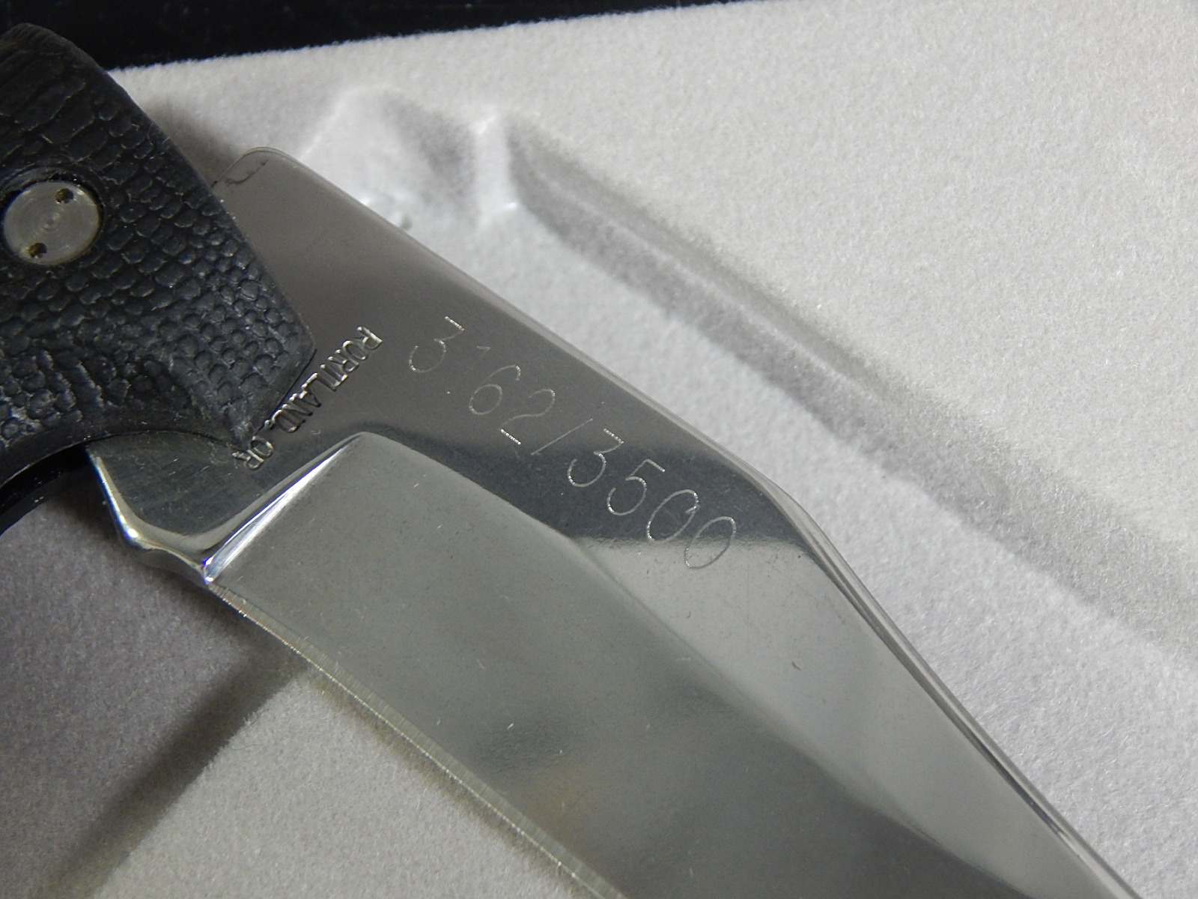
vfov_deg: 14.2
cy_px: 450
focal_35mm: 104
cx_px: 599
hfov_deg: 18.9
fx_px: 3599
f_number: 4.5
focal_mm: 18.7
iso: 400
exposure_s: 1/25
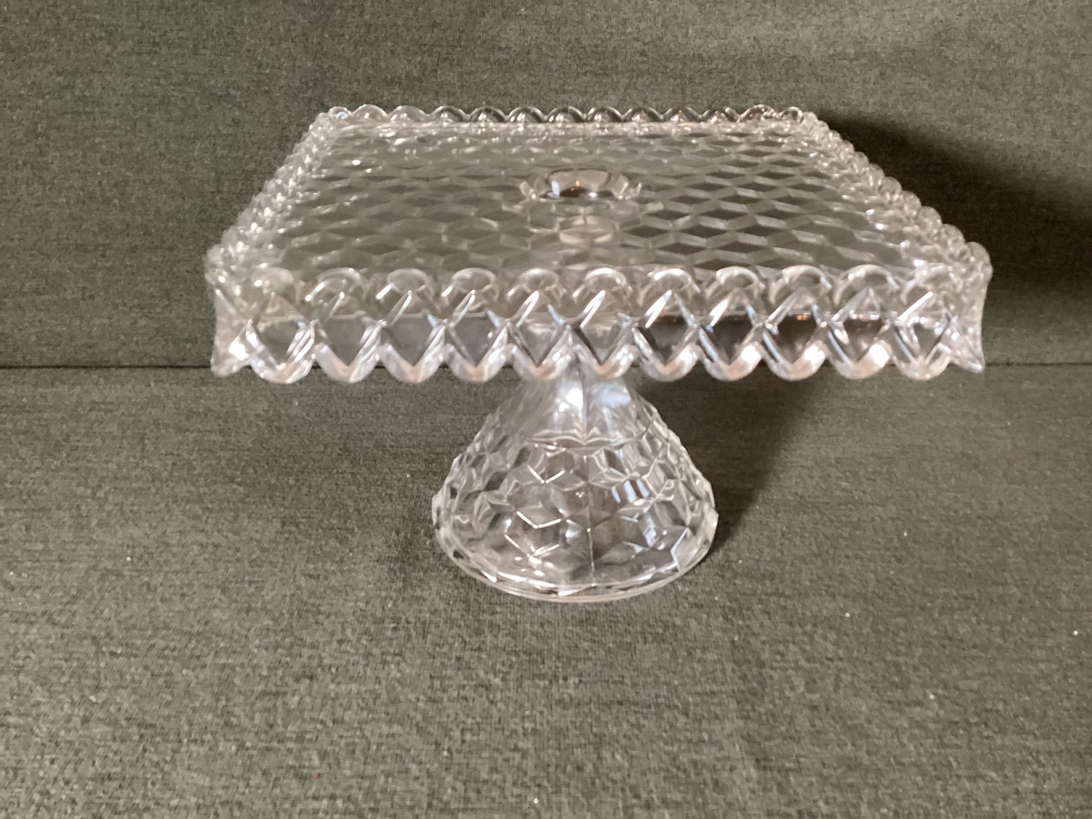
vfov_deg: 45.4
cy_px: 410
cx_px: 546
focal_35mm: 31
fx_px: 978
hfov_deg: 58.3
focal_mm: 3.3
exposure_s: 1/25
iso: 400
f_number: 2.4
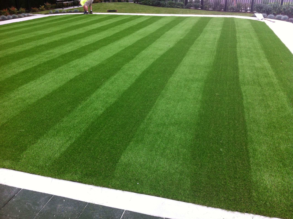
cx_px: 146
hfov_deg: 52.7
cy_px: 110
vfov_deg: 40.6
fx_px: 296
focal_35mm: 35
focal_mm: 3.85
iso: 80
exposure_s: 1/155
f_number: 2.8
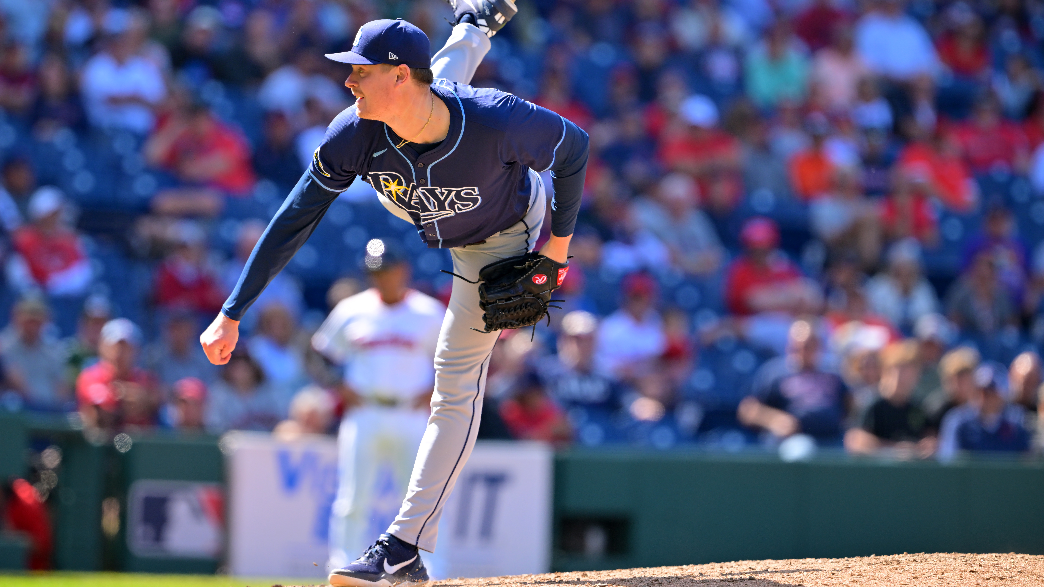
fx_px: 11627
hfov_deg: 5.1
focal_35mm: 420
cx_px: 521
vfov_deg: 2.9
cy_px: 283
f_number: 4
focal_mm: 400
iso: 640
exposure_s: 1/2000
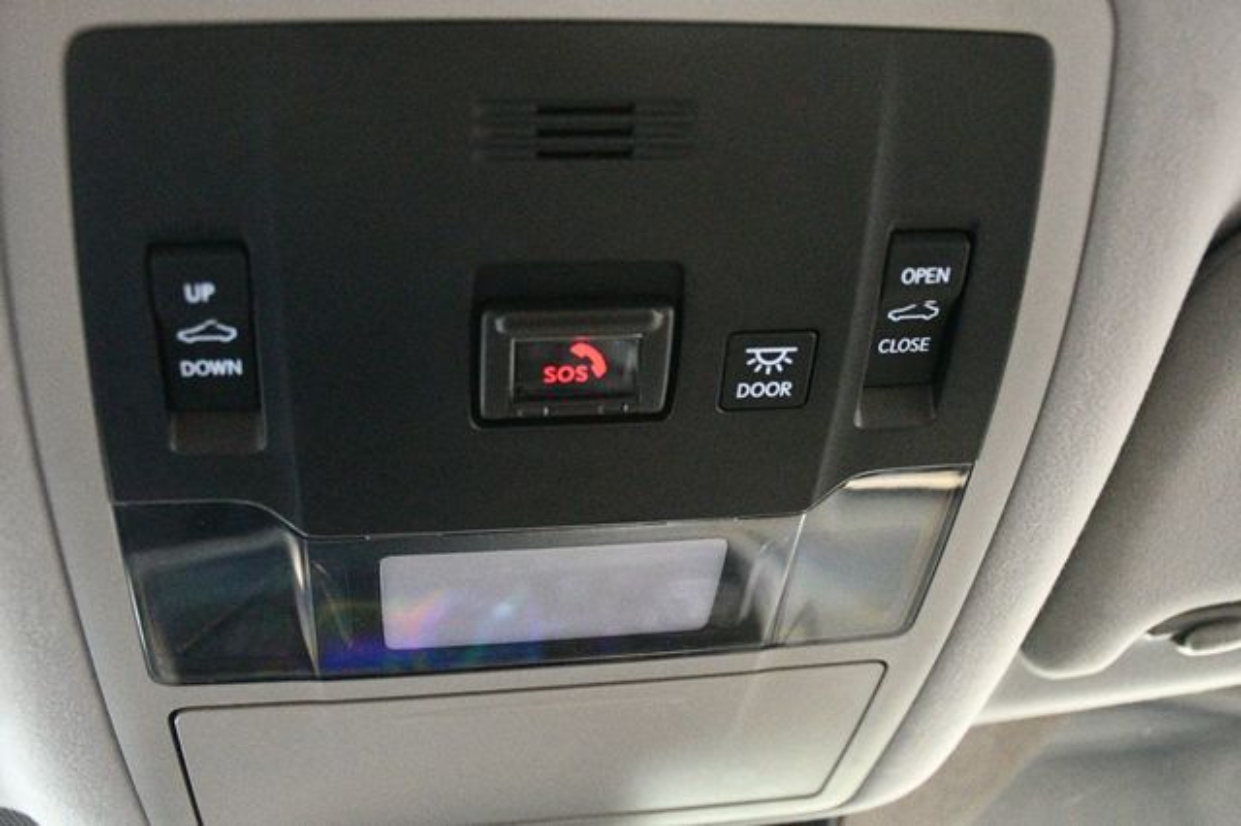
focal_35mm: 45
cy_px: 413
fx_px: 1550
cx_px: 620
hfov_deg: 43.6
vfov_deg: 29.8
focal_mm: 30
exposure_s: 1/60
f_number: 4
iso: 12800
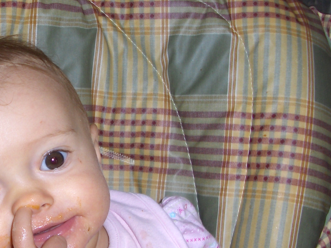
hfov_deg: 25.8
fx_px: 698
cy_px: 149
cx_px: 34
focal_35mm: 73
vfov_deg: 20.1
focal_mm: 5.8
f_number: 2.6
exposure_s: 1/60
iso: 100
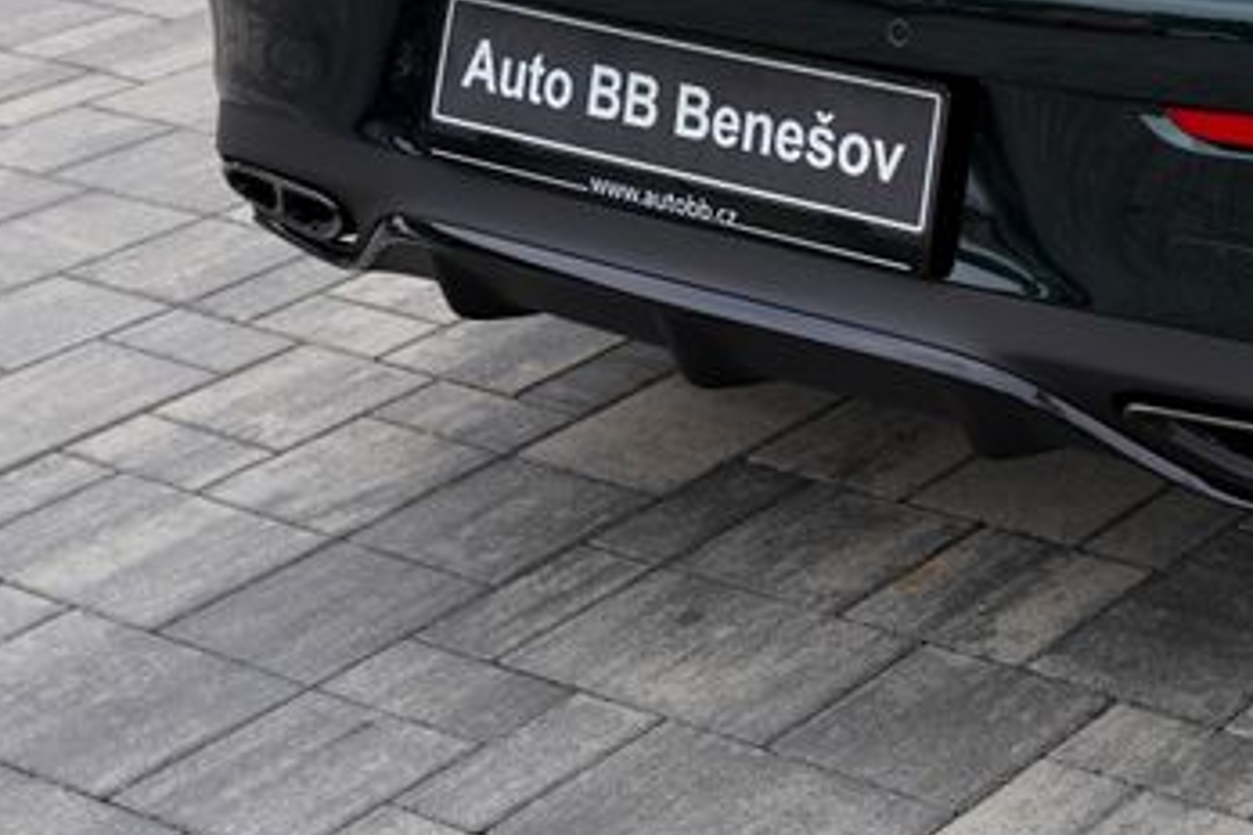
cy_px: -365
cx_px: 1498
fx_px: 3376
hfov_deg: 19.8
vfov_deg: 13.4
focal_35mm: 97
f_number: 5.6
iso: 100
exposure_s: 1/160
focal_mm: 33
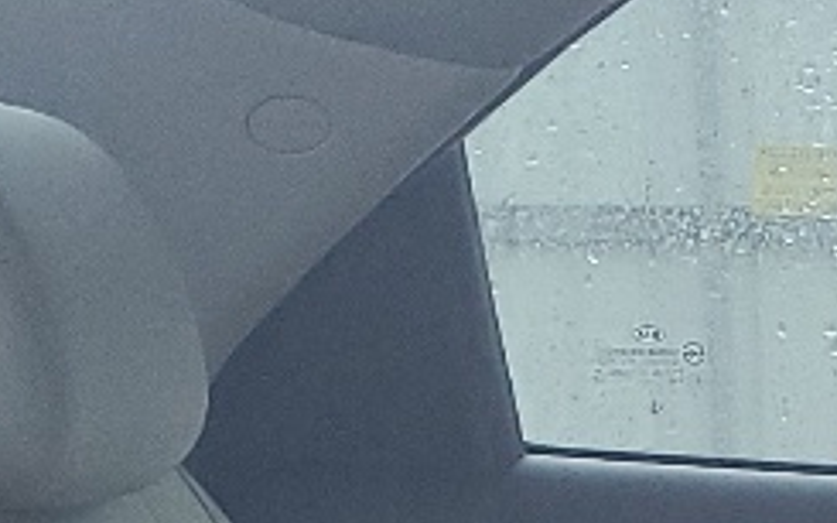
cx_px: 1486
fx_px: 4105
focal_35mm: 180
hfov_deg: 10.9
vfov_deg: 6.4
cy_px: 1757
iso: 109
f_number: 1.5
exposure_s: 1/60.2
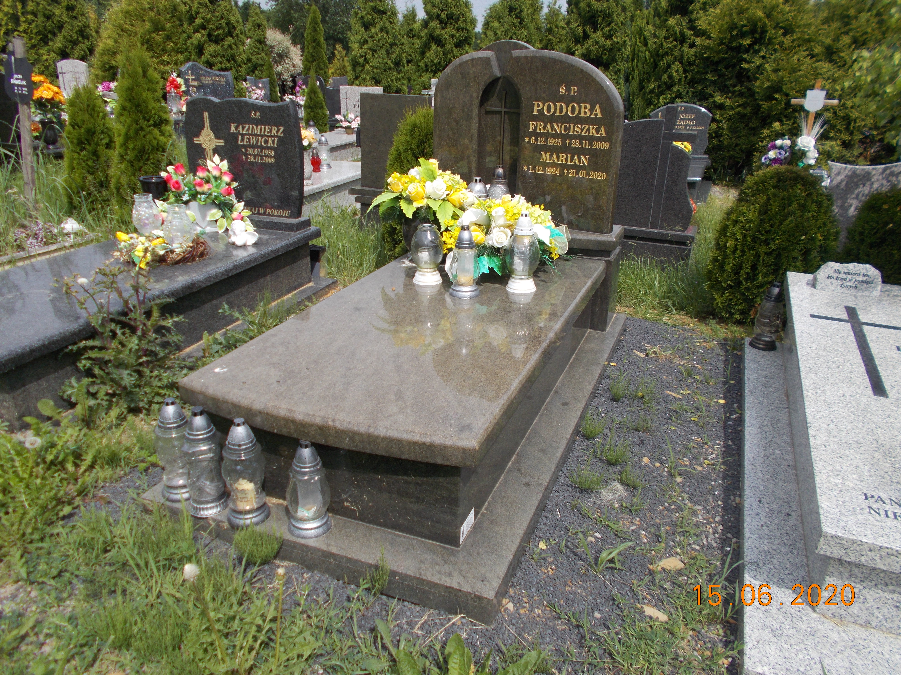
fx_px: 677
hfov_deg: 67.3
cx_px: 450
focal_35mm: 26
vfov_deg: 53.1
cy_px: 338
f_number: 8
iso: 80
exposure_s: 1/160
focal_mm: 4.6
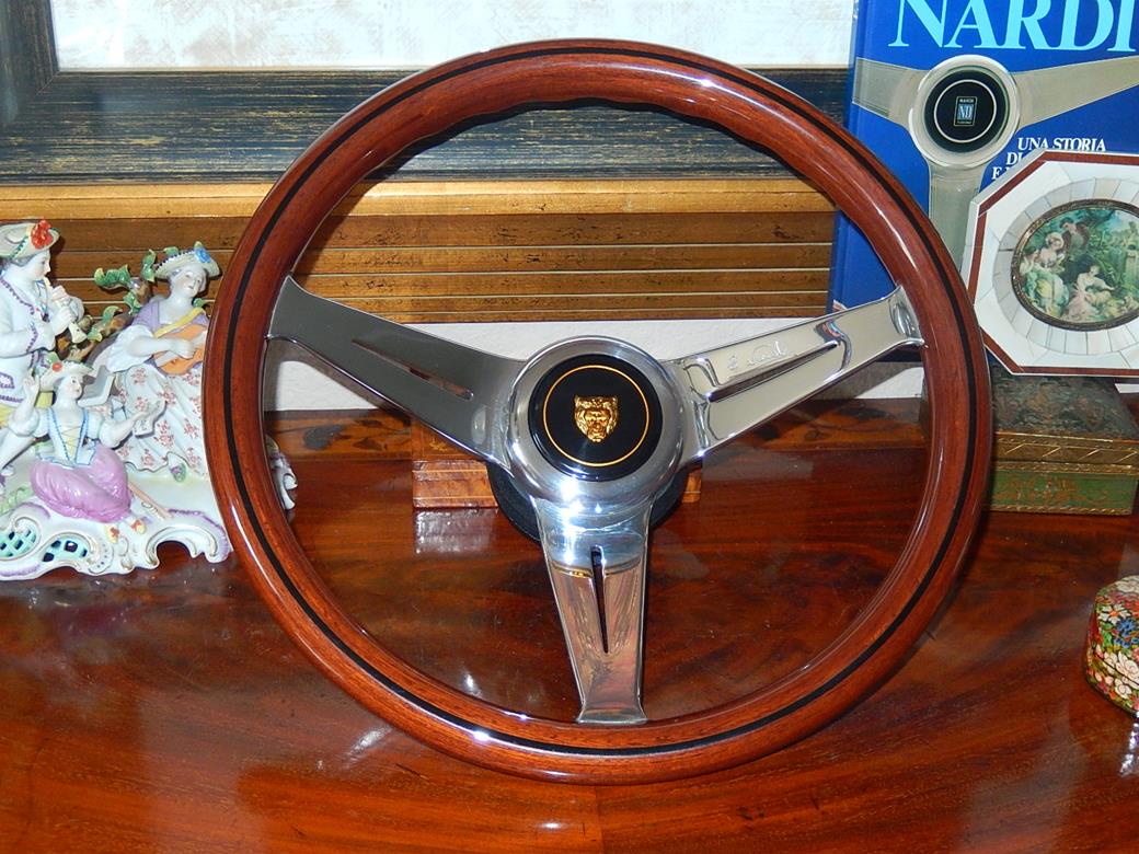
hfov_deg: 37.5
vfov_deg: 28.6
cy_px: 427
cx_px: 570
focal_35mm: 51
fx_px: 1678
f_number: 4.5
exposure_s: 1/30
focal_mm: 9.2
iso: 400
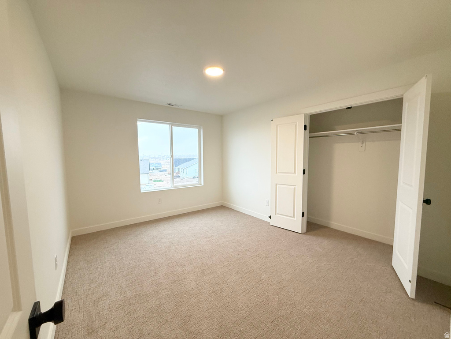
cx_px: 226
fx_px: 182
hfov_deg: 102.1
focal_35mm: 14
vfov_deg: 85.7
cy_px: 170
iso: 160
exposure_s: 1/120
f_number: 2.2
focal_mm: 2.22
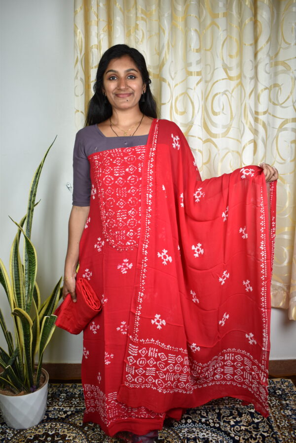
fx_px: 407
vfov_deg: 57.2
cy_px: 222
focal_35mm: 33
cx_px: 148
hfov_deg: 40.0
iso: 200
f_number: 4
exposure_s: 1/60
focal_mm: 22
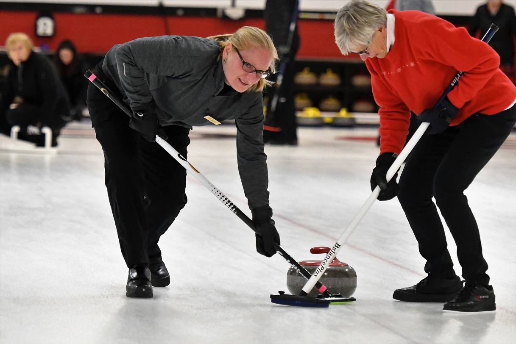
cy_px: 172
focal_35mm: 180
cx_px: 258
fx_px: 2580
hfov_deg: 11.4
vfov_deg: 7.6
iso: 8000
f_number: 3.2
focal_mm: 120
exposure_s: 1/1000
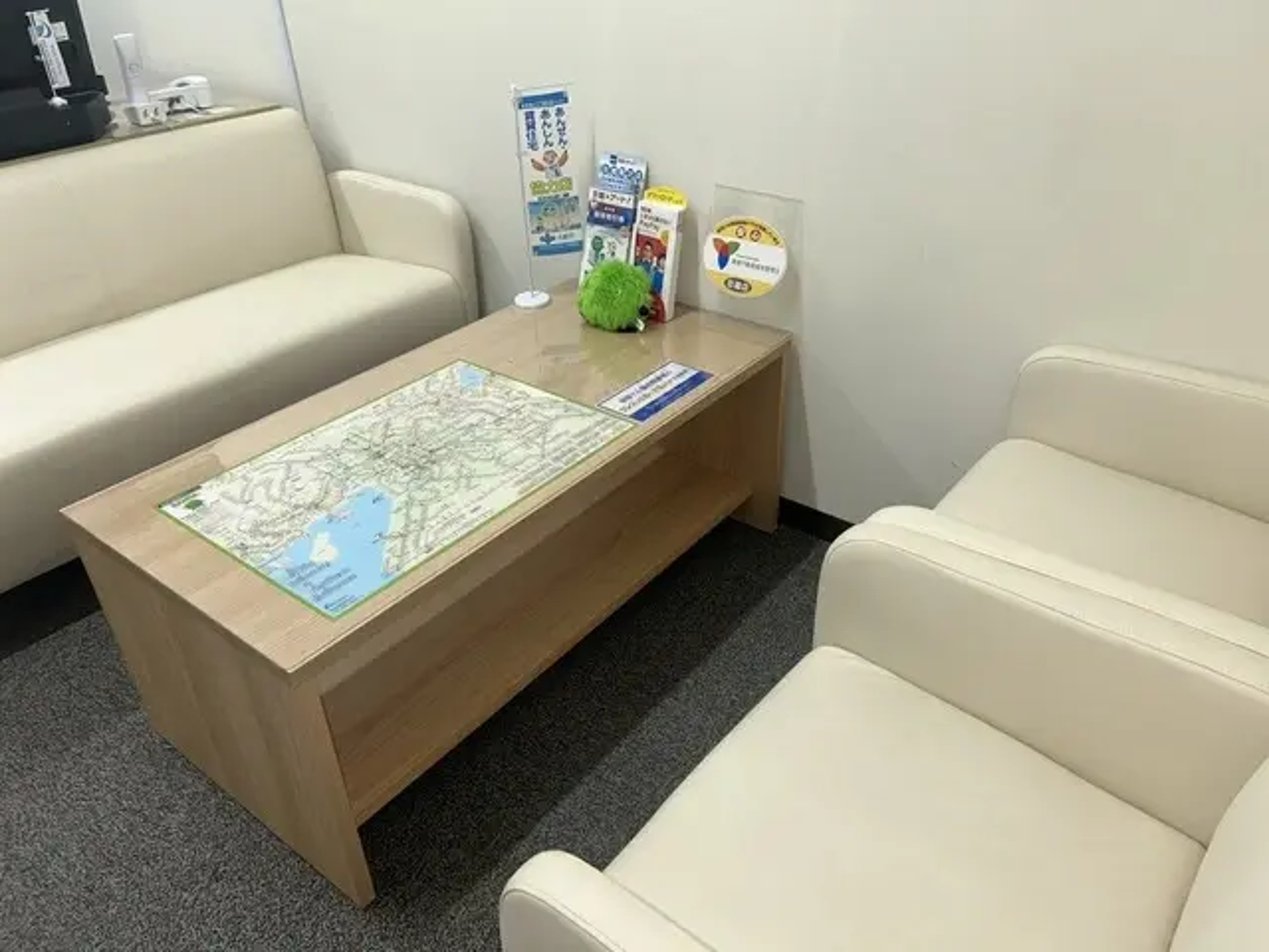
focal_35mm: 26
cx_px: 634
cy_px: 476
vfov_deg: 53.1
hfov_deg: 67.3
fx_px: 953
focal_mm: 5.7
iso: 50
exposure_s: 1/120
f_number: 1.5
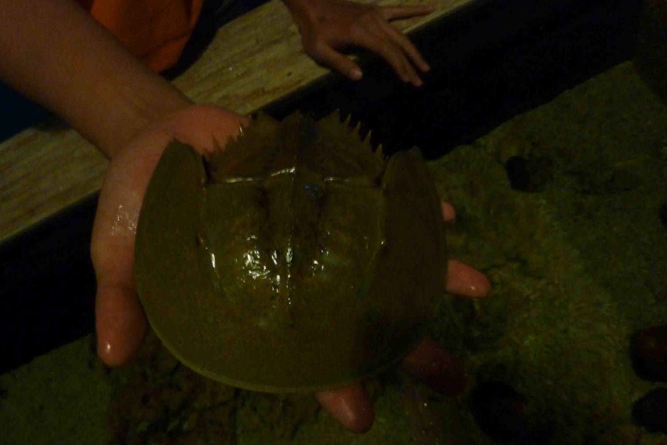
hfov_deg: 67.4
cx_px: 337
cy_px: 198
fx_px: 500
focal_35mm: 27
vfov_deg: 47.8
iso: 400
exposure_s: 1/8
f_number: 3.3
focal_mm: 4.1
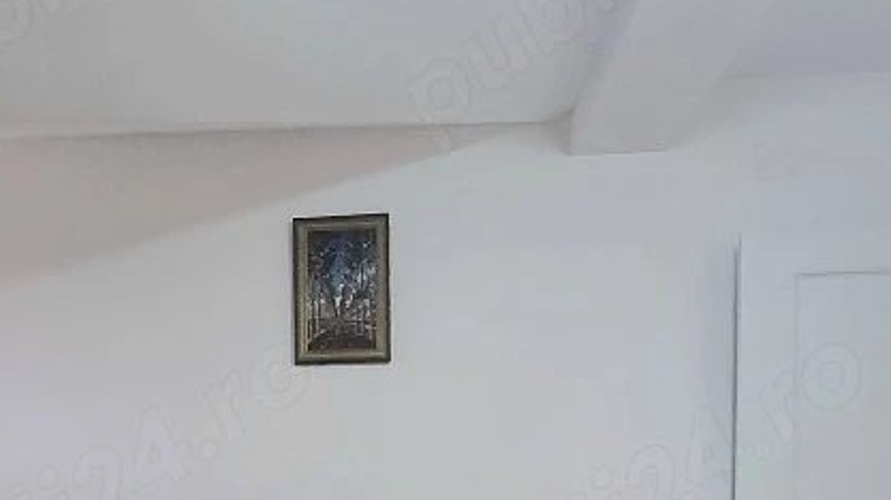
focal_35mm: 34
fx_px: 803
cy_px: 530
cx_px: 220
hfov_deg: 55.2
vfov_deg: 31.3
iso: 320
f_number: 2.2
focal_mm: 2.2
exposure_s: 1/33
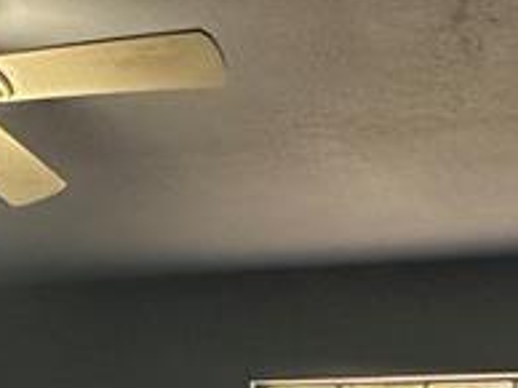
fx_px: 1106
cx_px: 51
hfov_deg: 25.5
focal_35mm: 74
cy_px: 923
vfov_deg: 14.0
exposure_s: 1/60
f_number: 2.2
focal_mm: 2.22
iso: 200
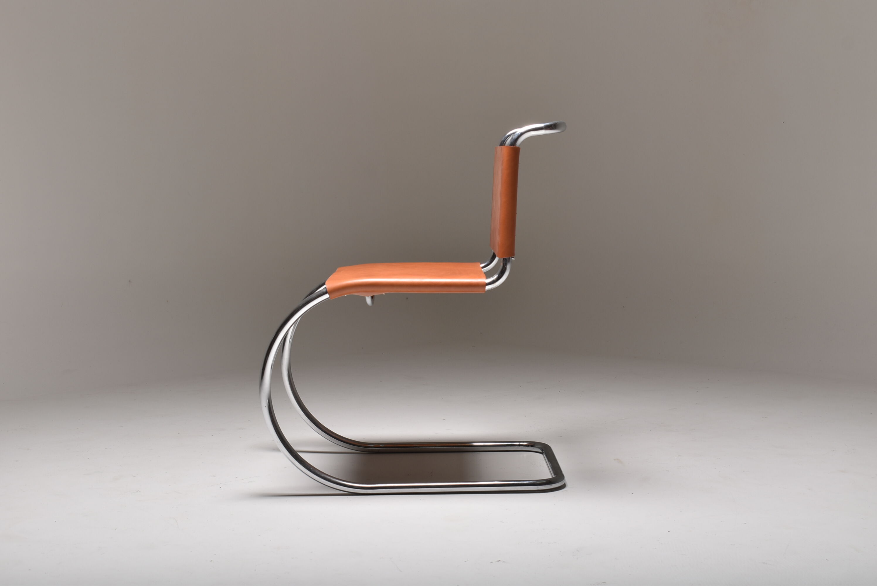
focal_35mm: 57
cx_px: 438
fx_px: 1390
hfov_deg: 35.0
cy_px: 293
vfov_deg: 23.8
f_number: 10
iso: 100
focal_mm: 38
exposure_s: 1/200
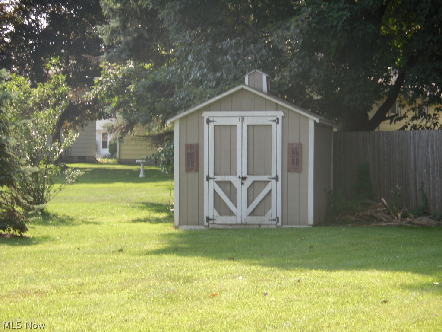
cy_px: 166
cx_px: 221
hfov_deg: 17.9
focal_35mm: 110
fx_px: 1405
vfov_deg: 13.5
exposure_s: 1/133
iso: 80
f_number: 4.8
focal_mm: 19.67
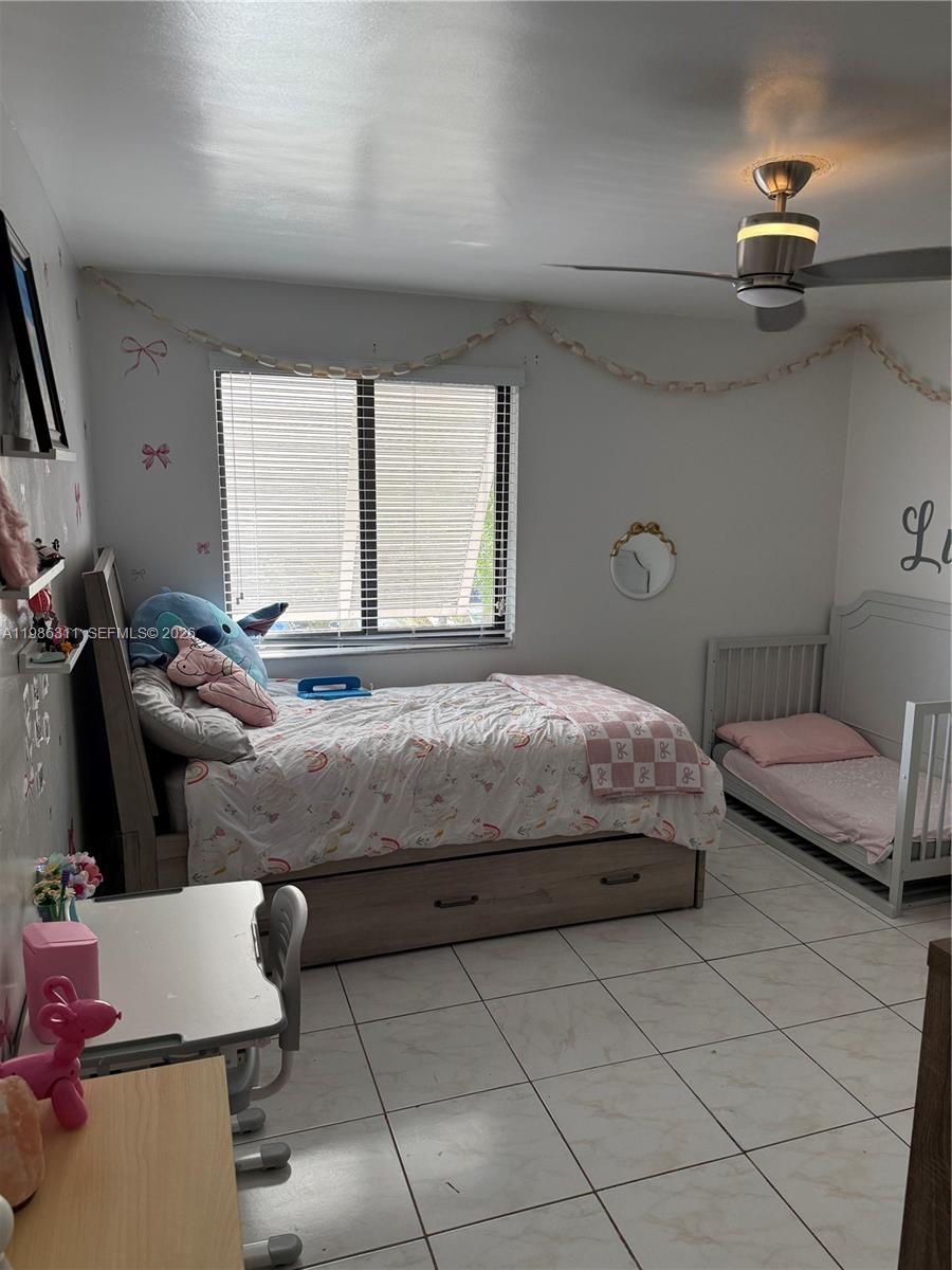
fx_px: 880
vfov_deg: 71.6
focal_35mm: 24
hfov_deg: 56.8
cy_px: 635
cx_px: 476
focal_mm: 6.76
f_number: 1.78
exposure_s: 1/240
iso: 160
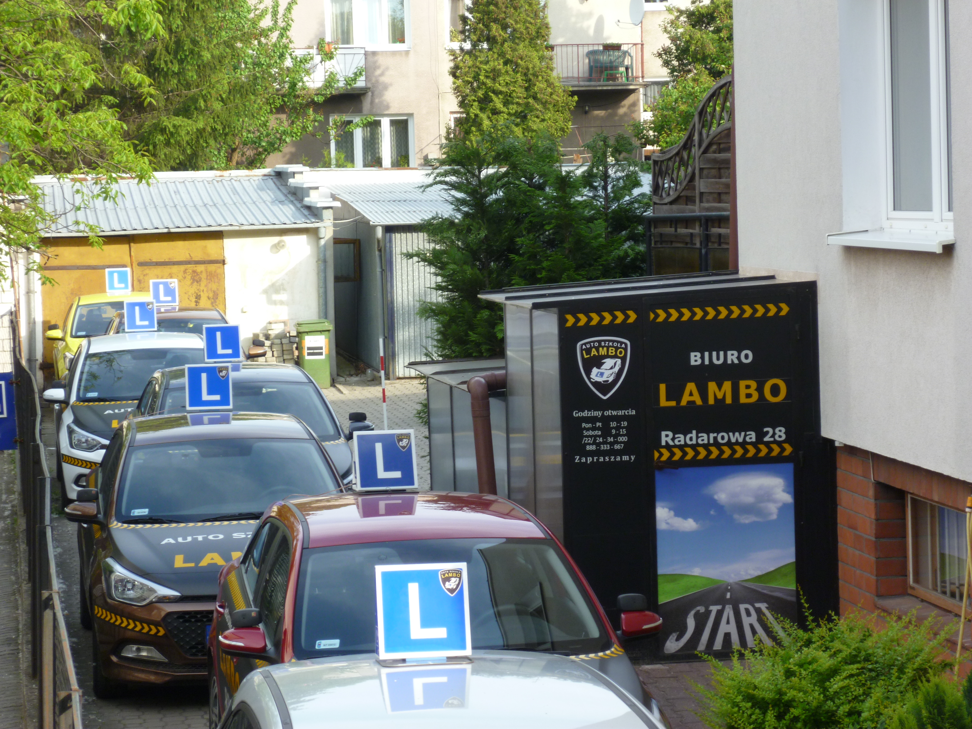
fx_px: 3033
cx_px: 486
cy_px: 364
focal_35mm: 108
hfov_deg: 18.2
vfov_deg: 13.7
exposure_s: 1/80
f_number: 5.9
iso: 125
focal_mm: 19.2
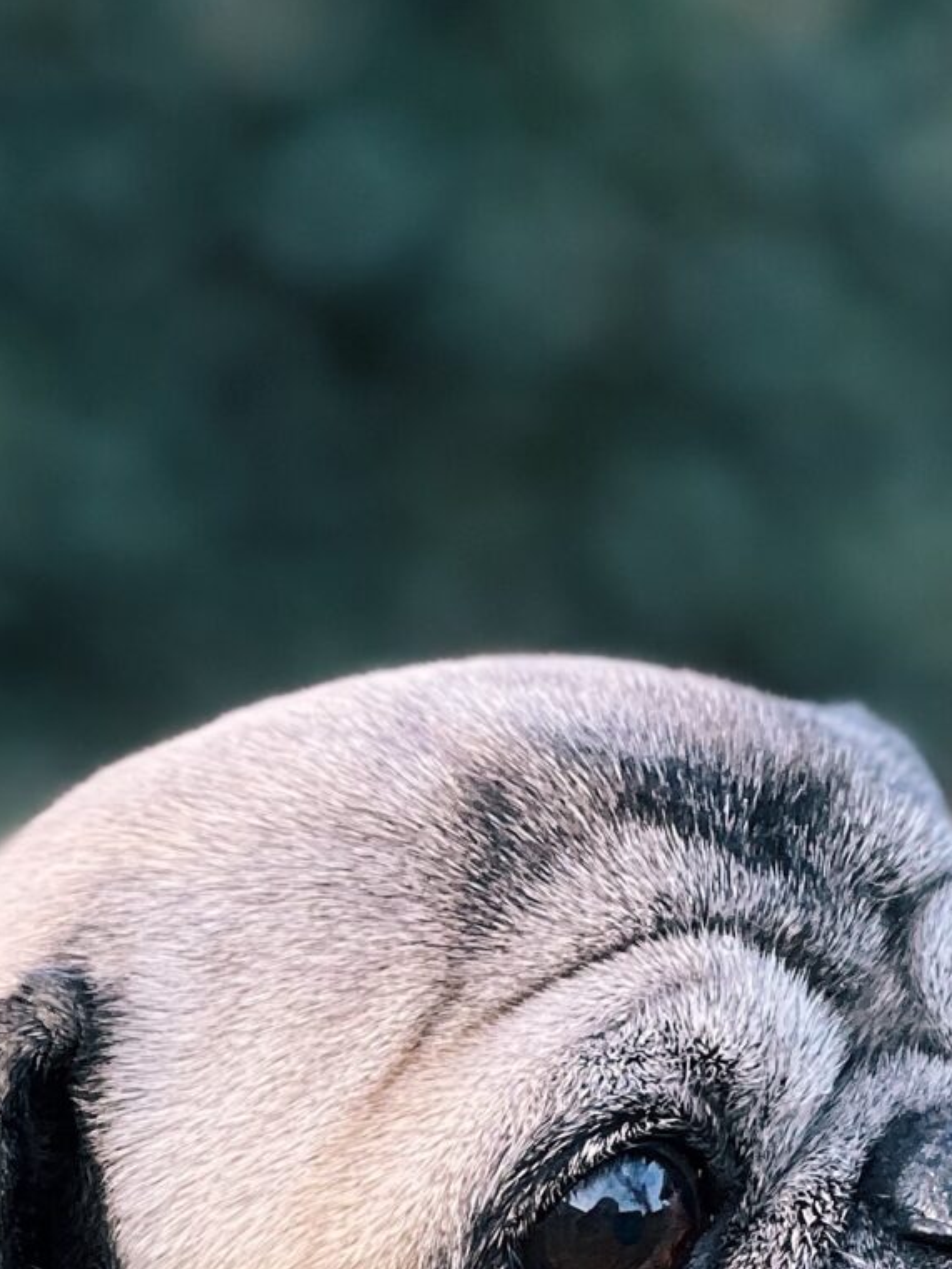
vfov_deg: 7.5
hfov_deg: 5.7
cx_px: 338
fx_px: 9495
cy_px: 1964
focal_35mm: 259
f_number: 2.8
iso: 50
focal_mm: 9
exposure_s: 1/121
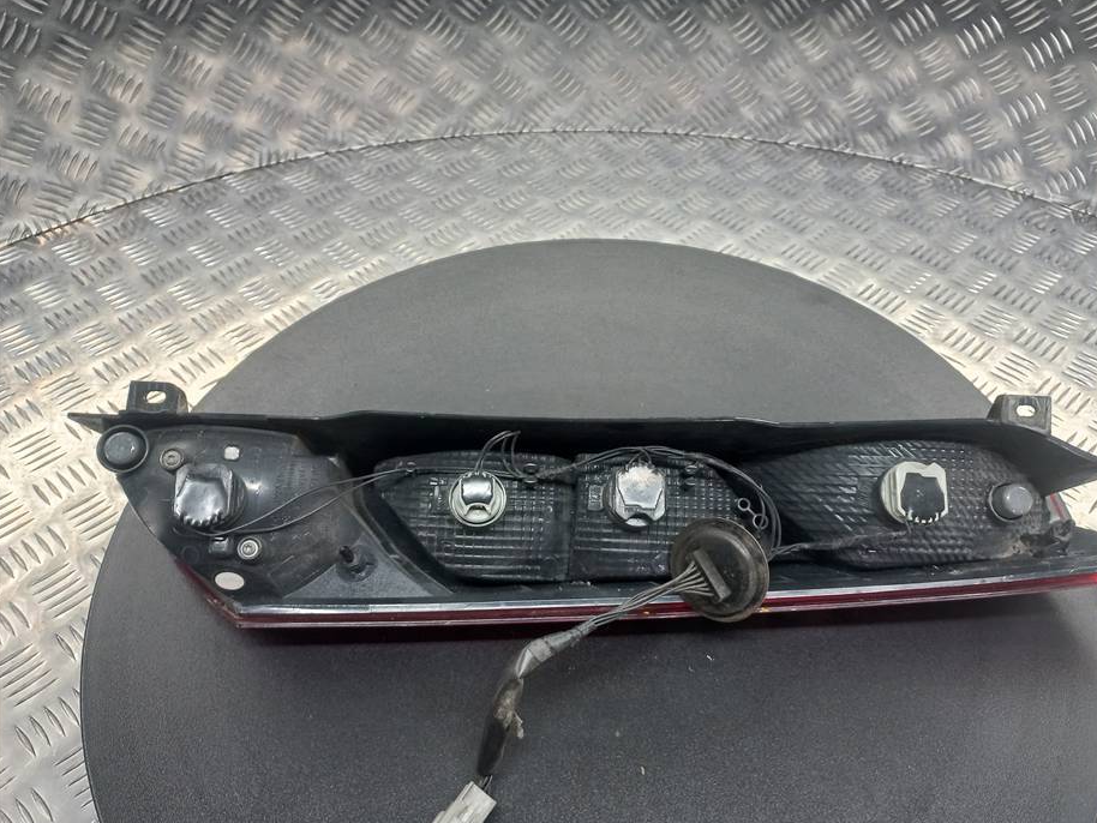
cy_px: 429
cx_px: 609
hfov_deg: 63.3
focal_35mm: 28
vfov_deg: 49.8
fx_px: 888
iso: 125
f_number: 1.8
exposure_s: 1/50
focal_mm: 4.6
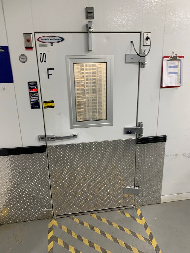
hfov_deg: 53.1
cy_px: 126
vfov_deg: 67.3
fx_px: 190
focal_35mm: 26
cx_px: 95
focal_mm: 4.25
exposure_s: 1/60
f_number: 1.8
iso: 125
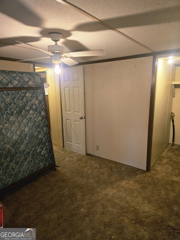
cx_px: 90
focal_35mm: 23
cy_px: 120
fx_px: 159
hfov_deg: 58.9
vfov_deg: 73.9
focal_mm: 5.4
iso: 800
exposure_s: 1/120
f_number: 1.8
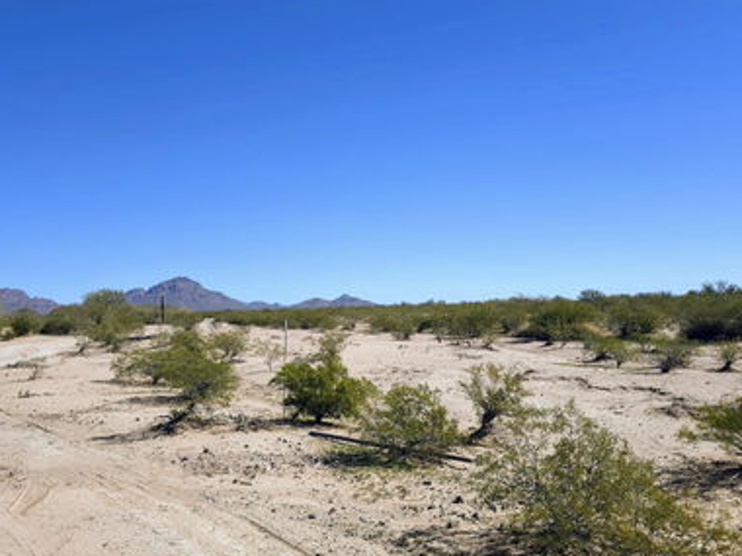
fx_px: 664
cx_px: 371
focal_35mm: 31
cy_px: 316
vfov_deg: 45.3
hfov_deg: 58.4
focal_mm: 6.3
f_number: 1.7
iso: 12
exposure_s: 1/694
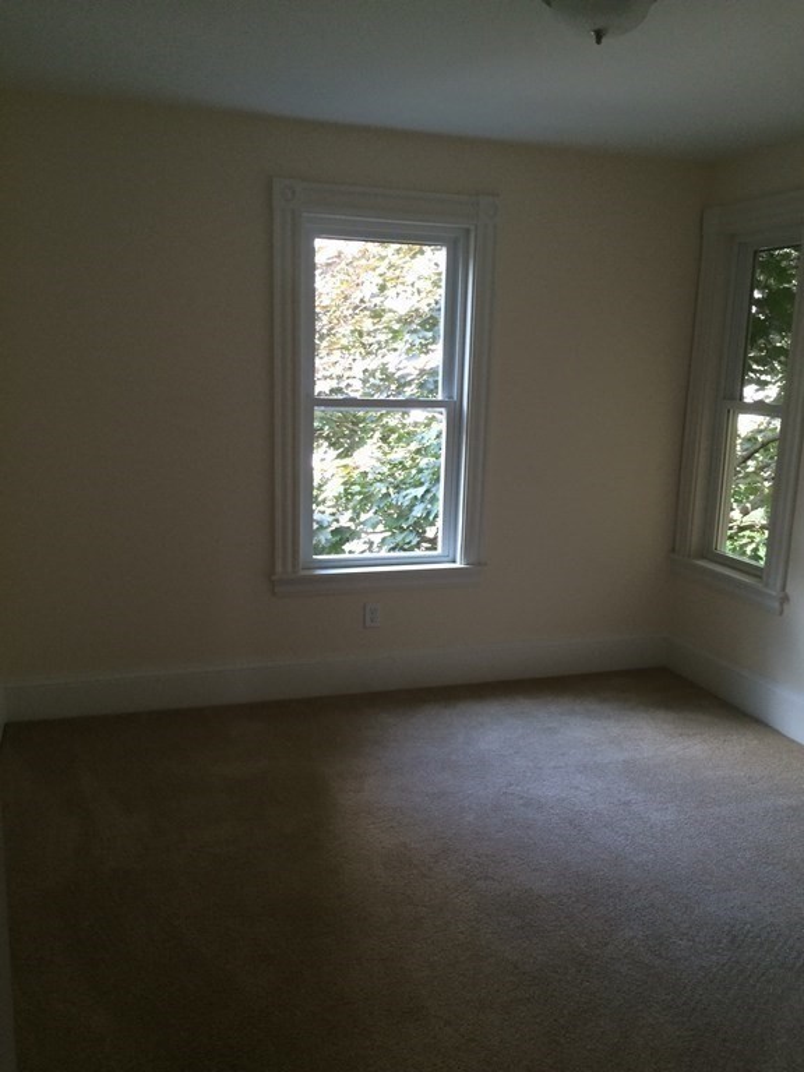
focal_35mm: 29
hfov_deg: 48.2
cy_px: 536
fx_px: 898
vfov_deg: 61.7
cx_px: 402
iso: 64
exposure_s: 1/30
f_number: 2.2
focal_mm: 4.15
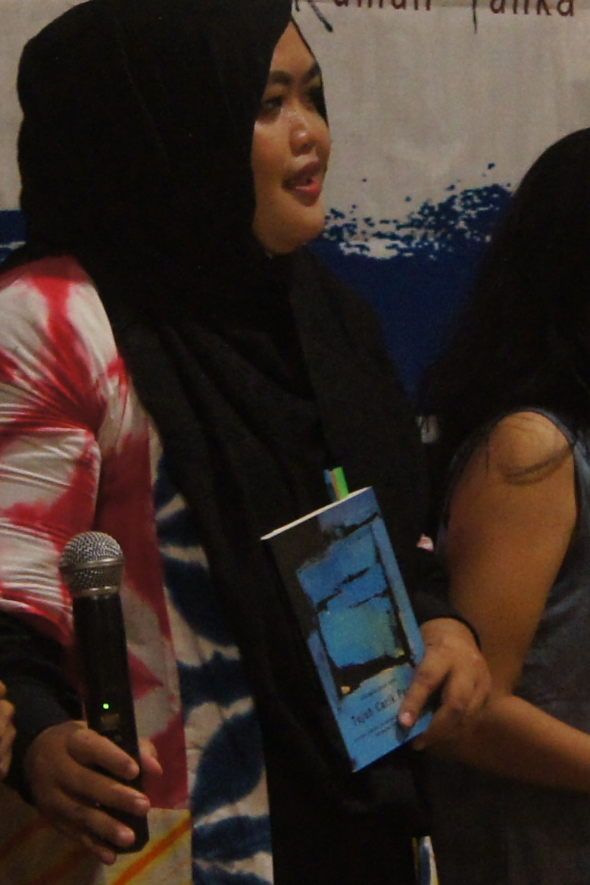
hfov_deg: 7.3
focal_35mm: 189
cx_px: 284
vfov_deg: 10.9
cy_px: 311
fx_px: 4645
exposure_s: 1/25
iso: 1600
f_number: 4.5
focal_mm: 30
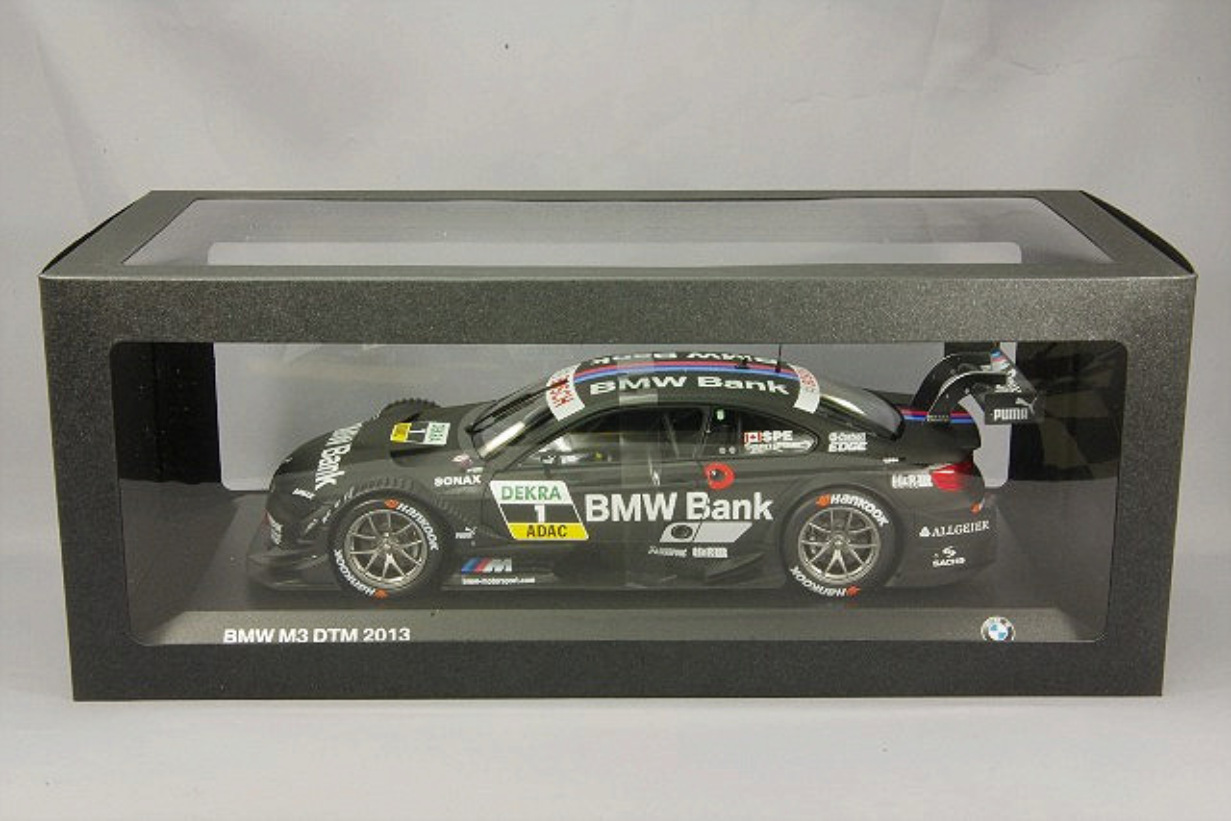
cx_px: 616
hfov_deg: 35.0
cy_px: 410
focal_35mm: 57
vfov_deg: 23.8
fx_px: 1949
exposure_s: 1
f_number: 32
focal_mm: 38
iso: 400
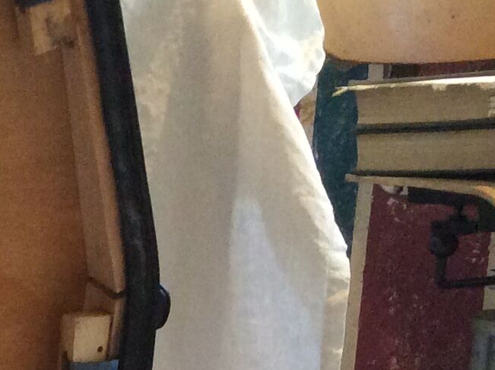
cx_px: -380
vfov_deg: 11.1
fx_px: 1828
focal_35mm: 128
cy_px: 568
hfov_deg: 13.8
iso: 160
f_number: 2.4
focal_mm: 3.3
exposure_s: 1/25
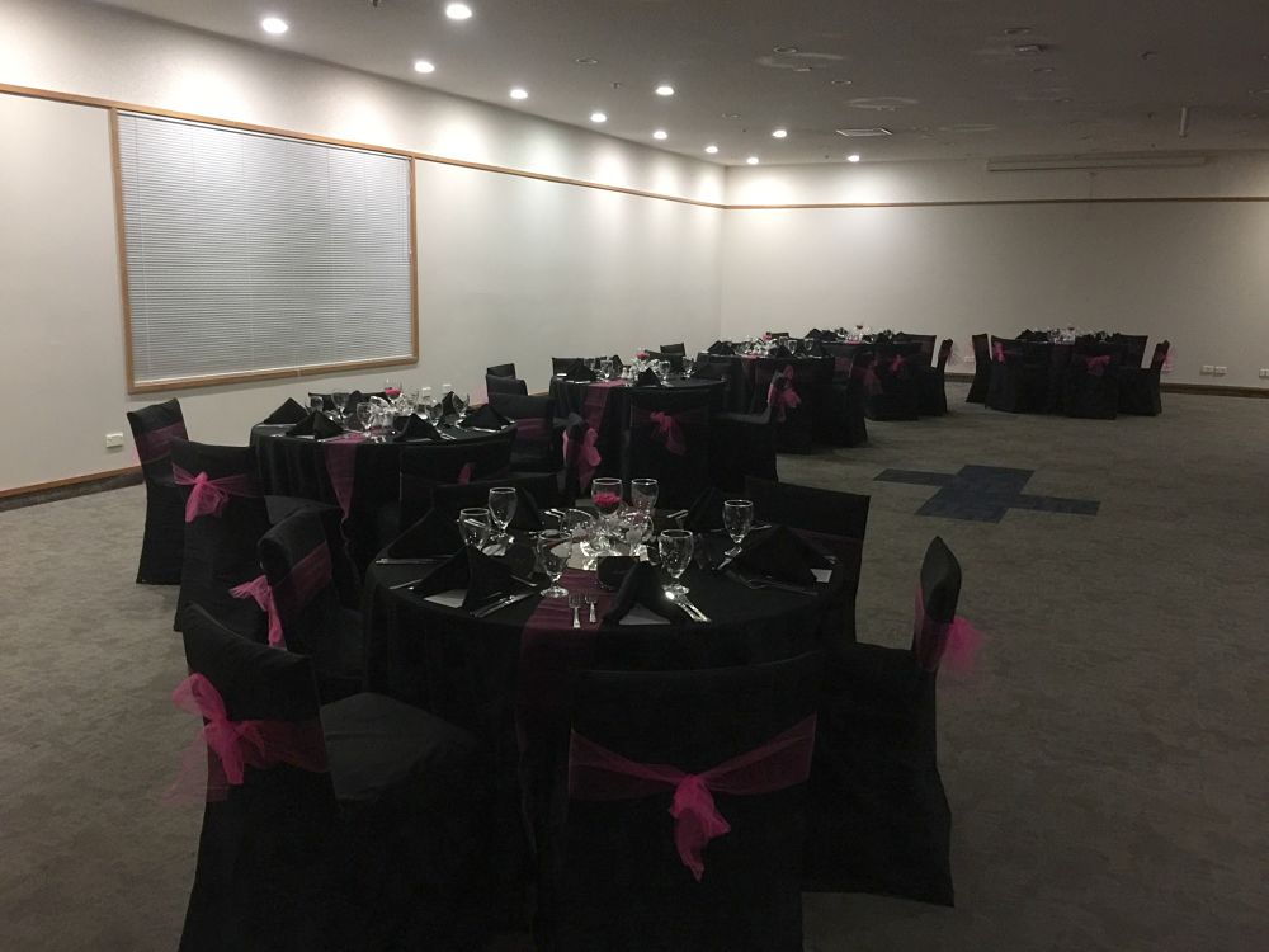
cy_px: 476
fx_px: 1063
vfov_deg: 48.2
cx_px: 634
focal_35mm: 29
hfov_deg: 61.7
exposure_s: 1/8
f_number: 2.2
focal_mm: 4.15
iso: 125
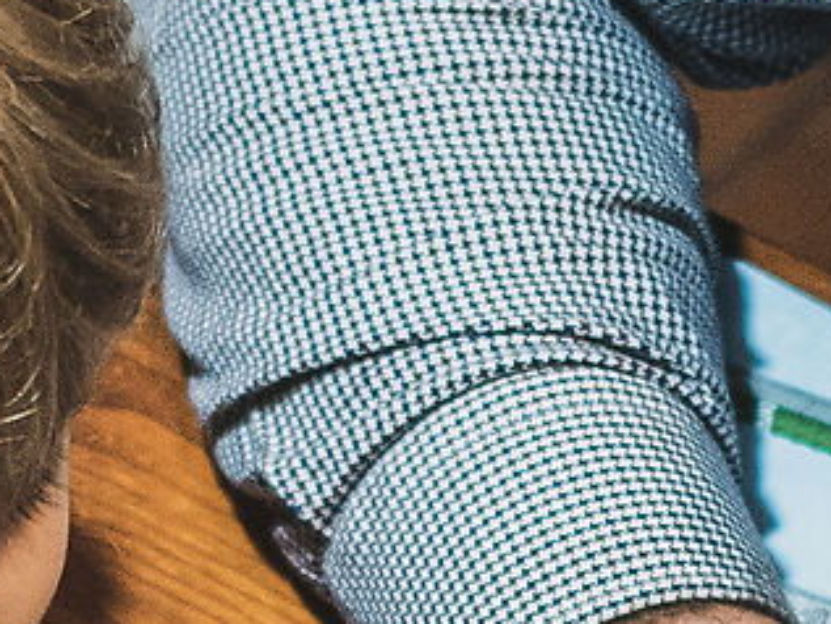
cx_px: 176
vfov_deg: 3.9
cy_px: 768
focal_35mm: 378
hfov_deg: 5.2
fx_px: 9078
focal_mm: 25
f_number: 1.8
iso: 800
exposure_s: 1/125
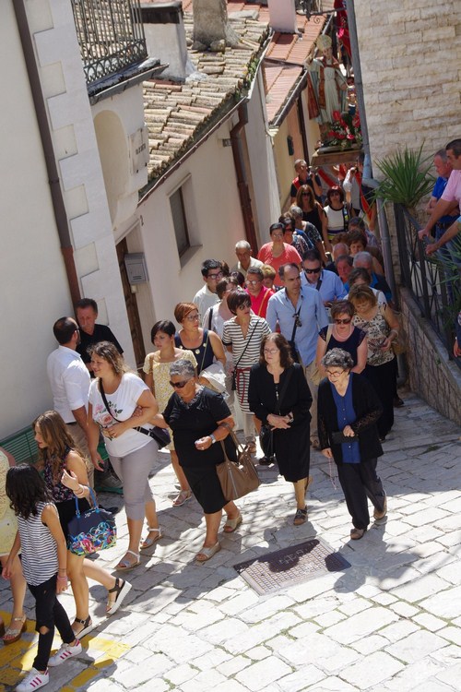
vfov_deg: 22.6
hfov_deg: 15.2
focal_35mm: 90
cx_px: 230
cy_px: 346
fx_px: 1729
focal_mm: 60
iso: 400
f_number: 8
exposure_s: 1/320
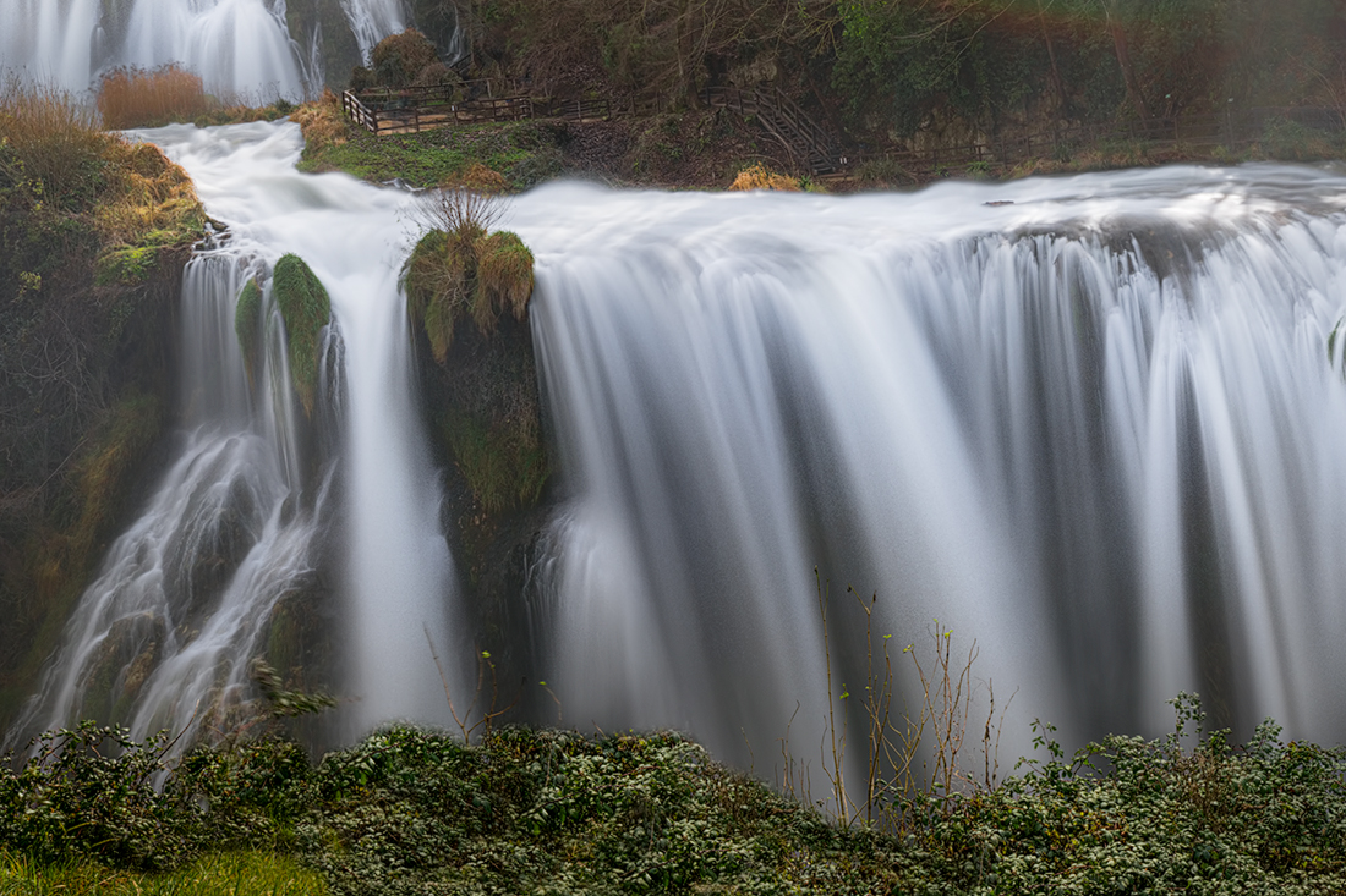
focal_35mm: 40
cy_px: 146
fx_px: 1495
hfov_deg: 47.4
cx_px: 930
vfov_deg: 32.2
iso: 64
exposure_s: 5
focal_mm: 22
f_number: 18
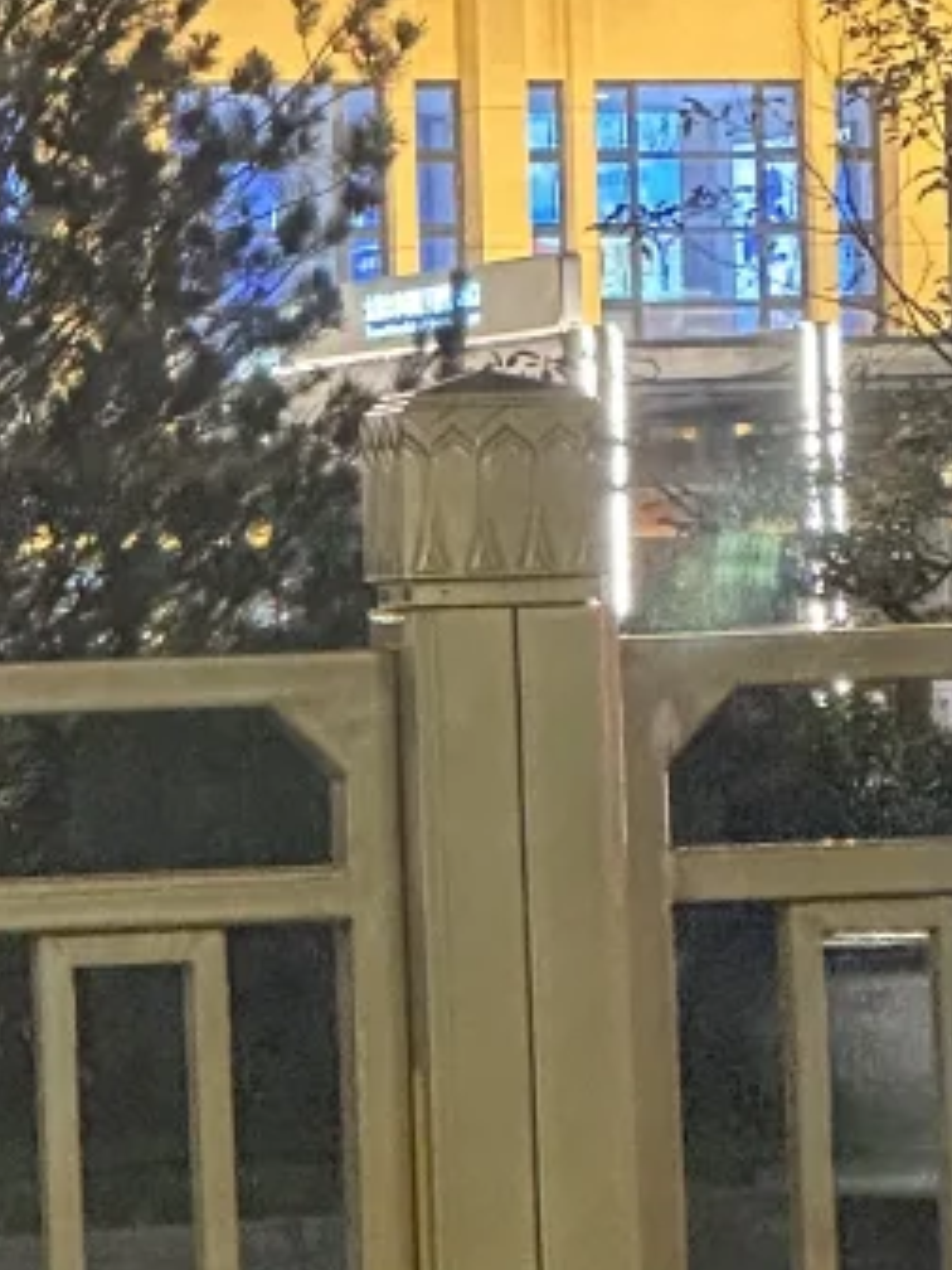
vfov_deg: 6.0
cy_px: -163
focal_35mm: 330
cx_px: 144
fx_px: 12101
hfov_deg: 4.5
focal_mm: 9
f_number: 2.8
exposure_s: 1/34
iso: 800
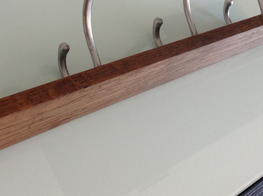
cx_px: 71
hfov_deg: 28.3
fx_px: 516
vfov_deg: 21.1
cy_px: 19
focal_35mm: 68
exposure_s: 1/15
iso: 125
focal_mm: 4.28
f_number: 2.4
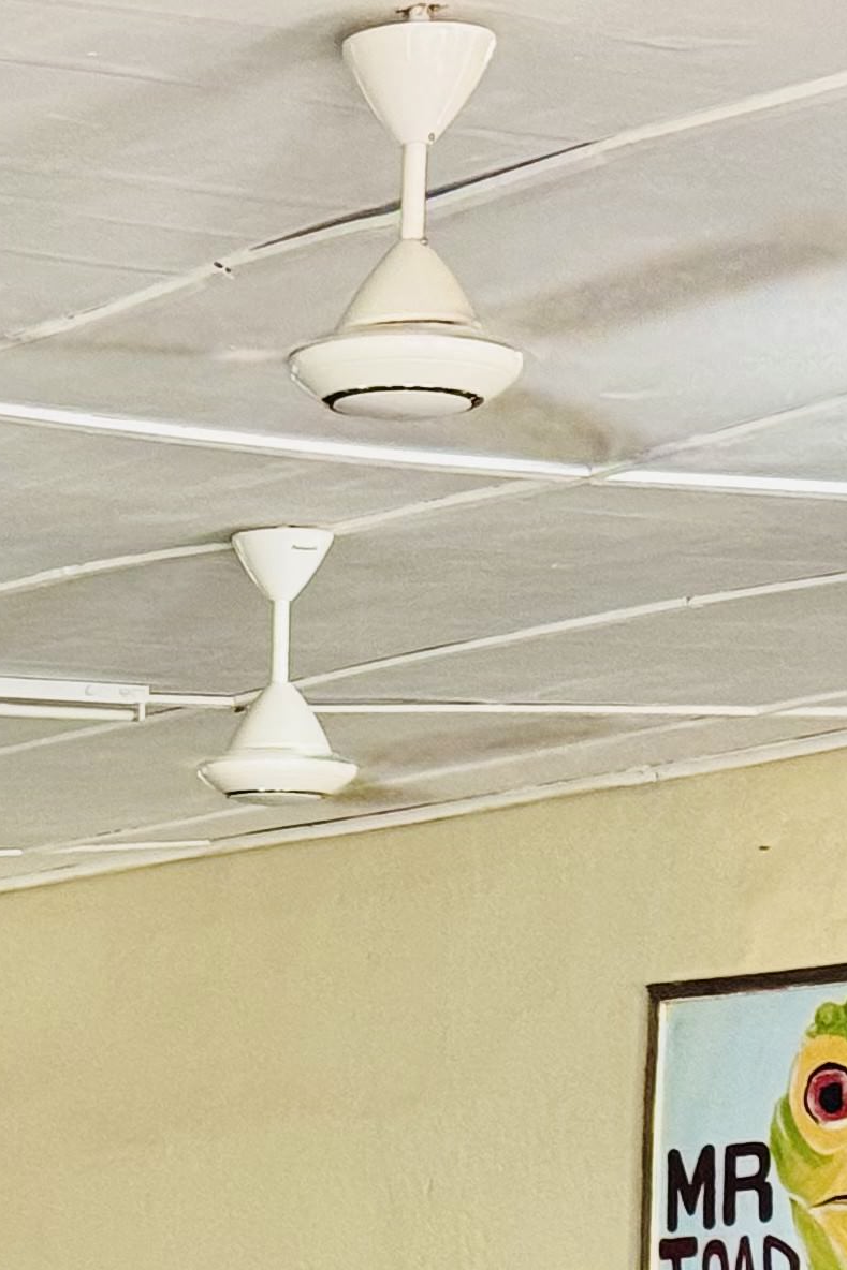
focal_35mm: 170
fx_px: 6001
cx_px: -1281
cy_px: 1382
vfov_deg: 11.9
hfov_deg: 7.5
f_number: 1.78
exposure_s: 1/33
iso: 250
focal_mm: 6.76
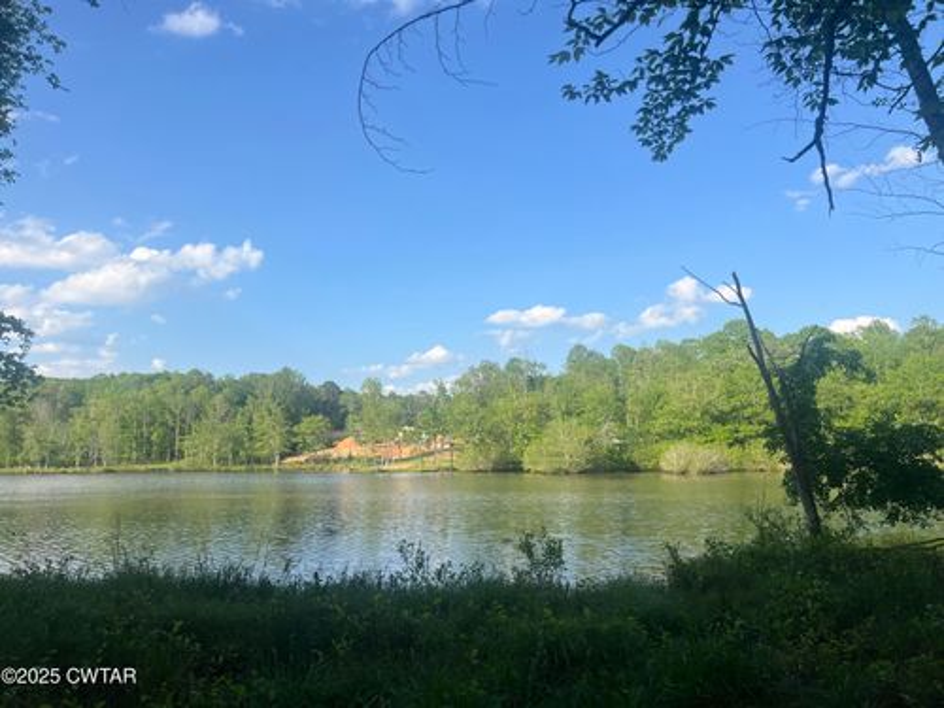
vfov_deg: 53.1
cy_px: 354
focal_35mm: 26
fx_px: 709
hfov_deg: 67.3
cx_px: 472
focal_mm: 5.7
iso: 50
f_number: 1.5
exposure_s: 1/3257
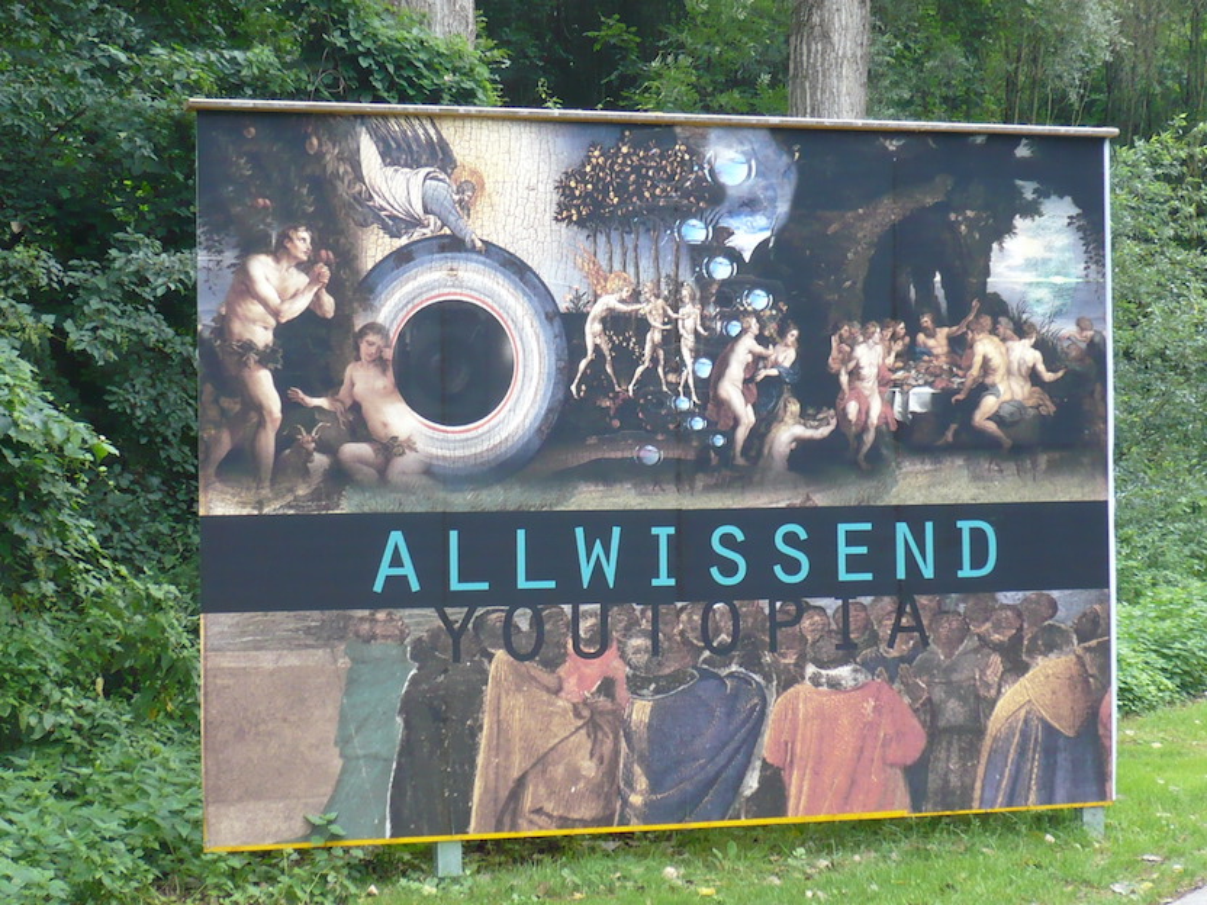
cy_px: 452
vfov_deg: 19.6
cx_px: 604
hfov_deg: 26.0
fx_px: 2615
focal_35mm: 75
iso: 200
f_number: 3.5
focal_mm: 9.1
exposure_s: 1/100
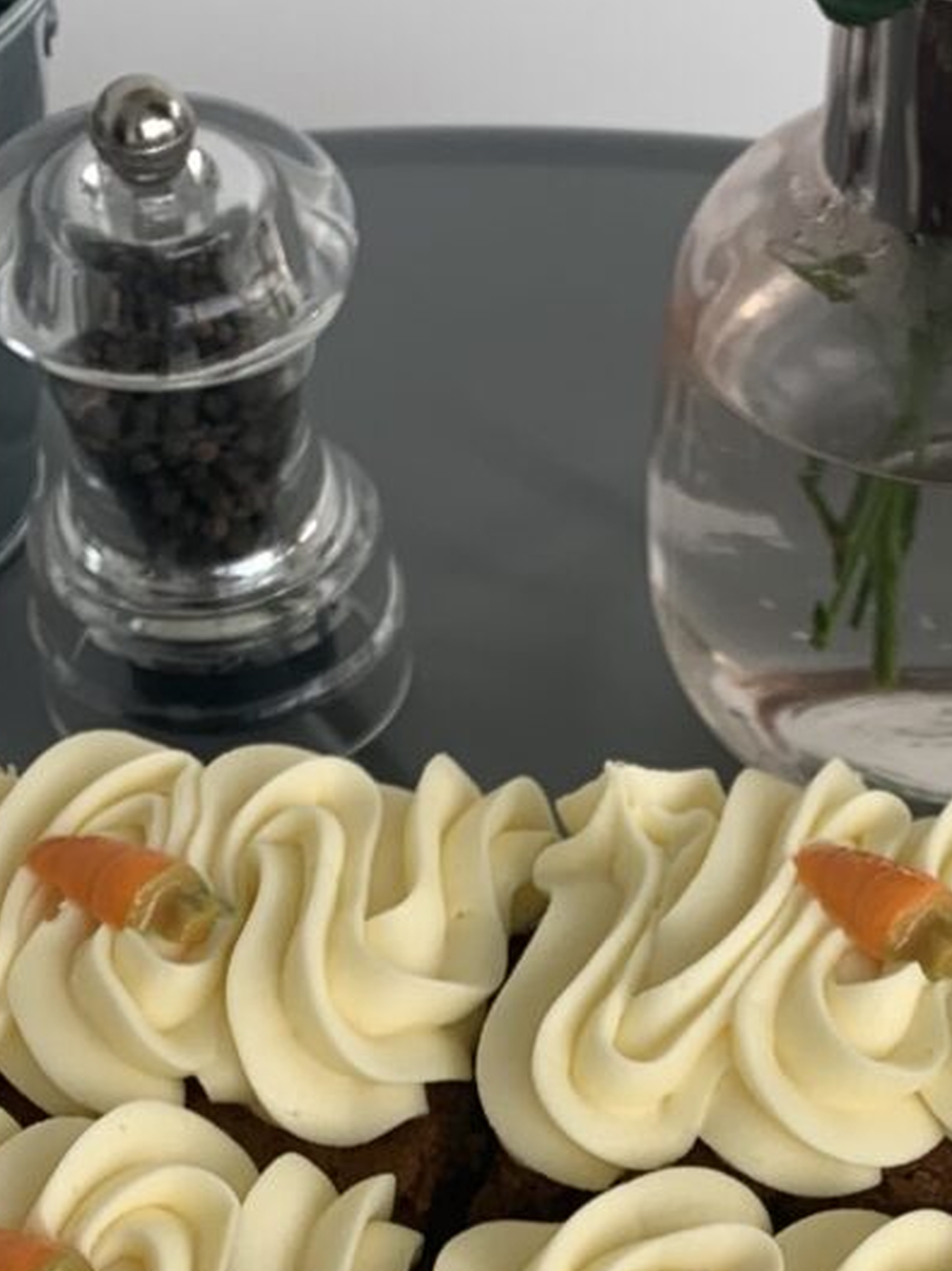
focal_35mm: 101
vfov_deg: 19.0
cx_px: 971
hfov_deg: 14.4
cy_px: 1191
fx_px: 3705
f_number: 1.8
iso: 25
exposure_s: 1/274
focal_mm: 4.25
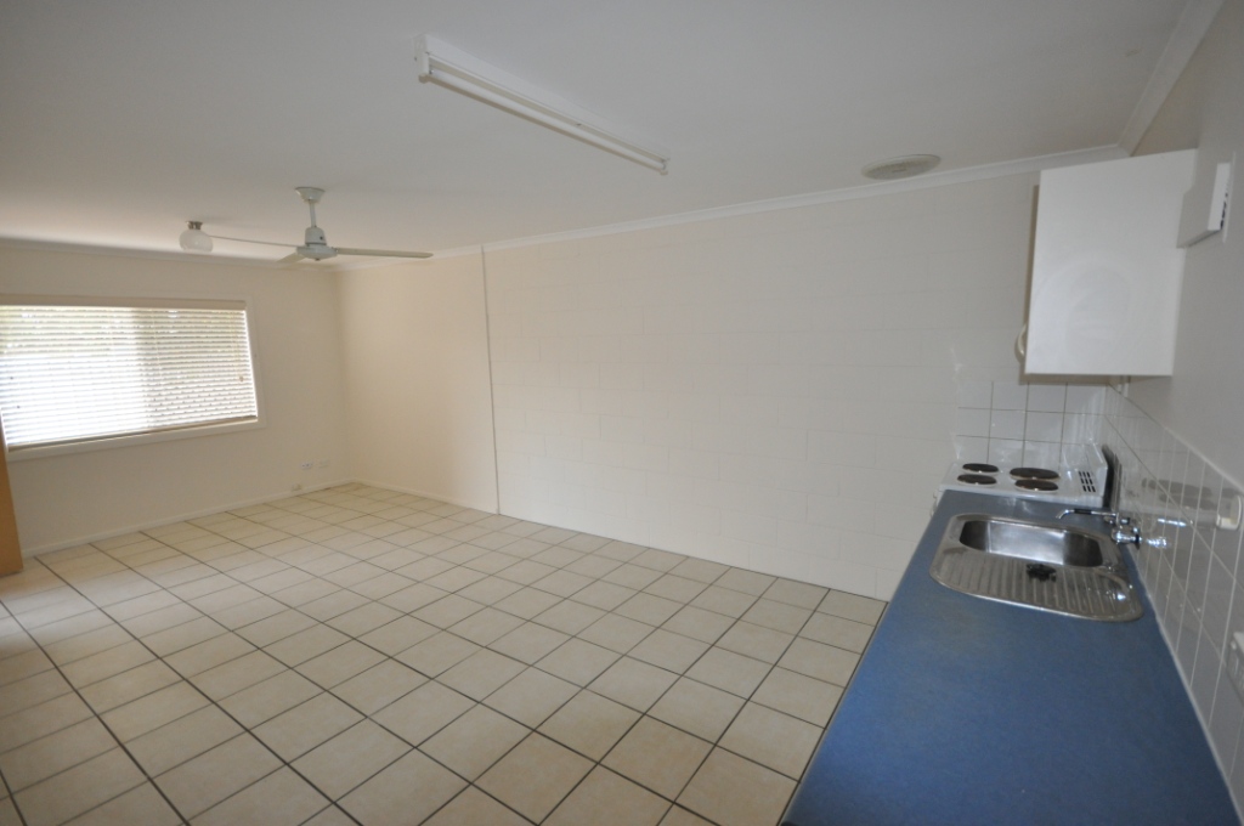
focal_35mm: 17
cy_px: 413
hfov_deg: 92.5
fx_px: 595
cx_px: 622
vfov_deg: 69.5
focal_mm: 11.5
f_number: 4.2
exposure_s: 1/60
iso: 800
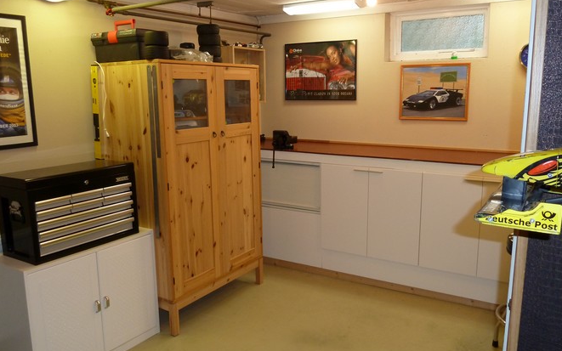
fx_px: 475
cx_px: 281
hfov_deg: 61.2
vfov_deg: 40.6
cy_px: 187
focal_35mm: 31
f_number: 3.4
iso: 200
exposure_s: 1/30
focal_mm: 4.7
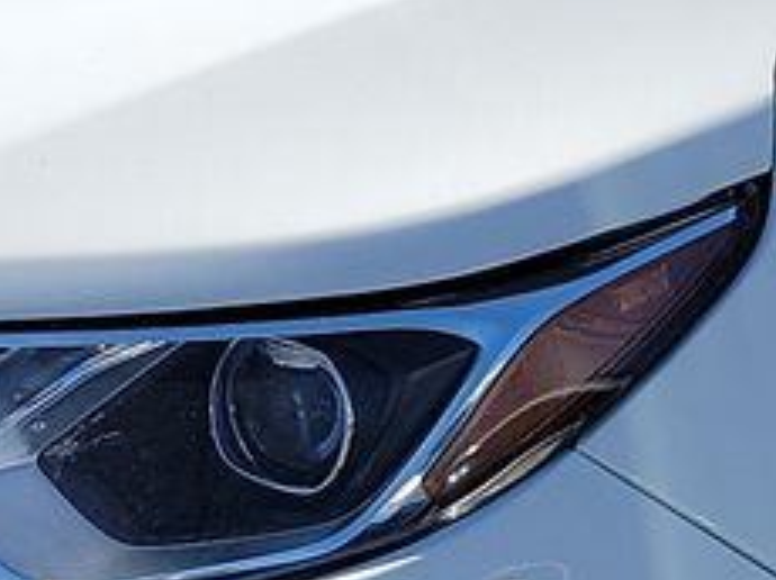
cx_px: 348
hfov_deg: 11.8
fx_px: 3740
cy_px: 425
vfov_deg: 8.9
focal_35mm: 167
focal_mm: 6.7
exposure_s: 1/1218
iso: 50
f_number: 1.8
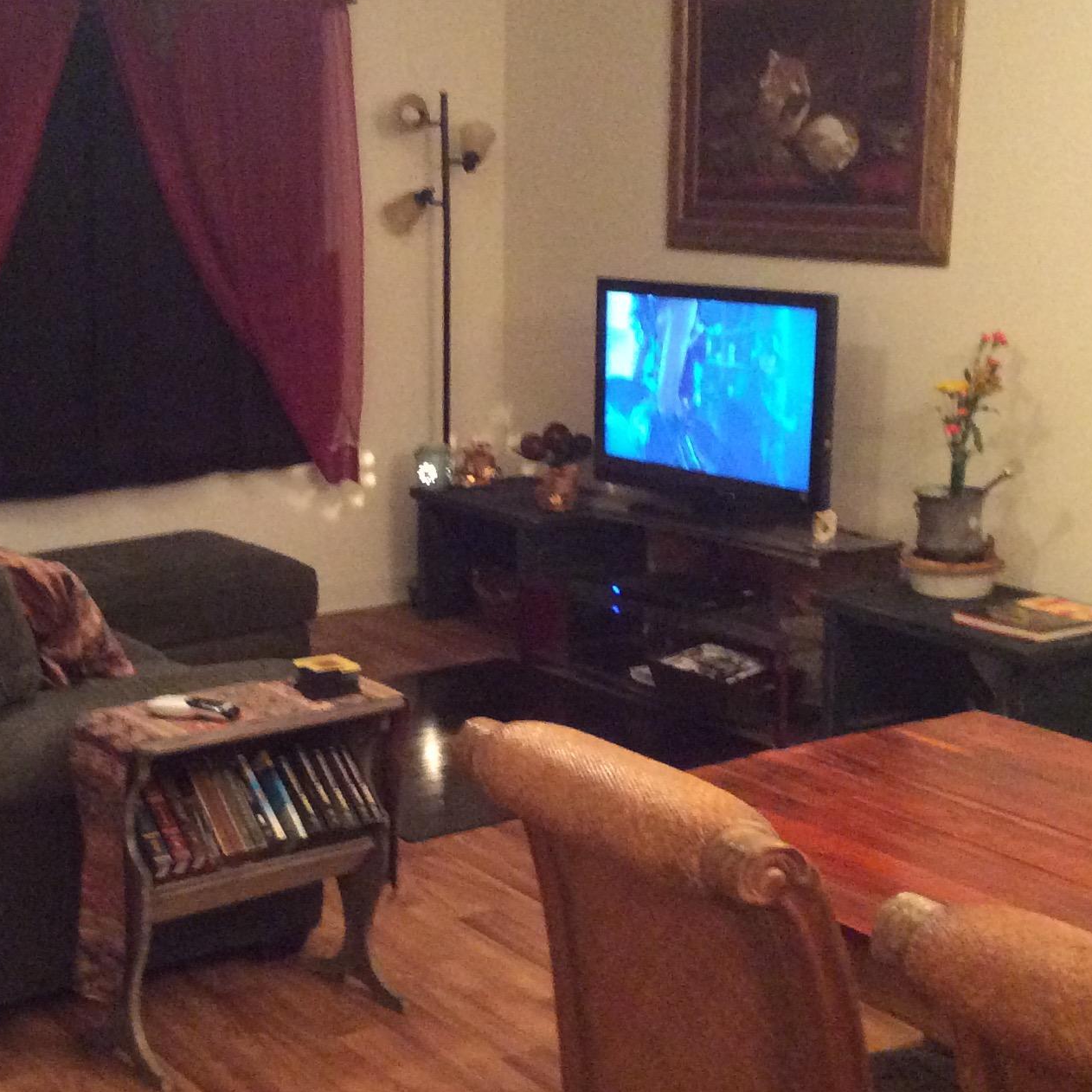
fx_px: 2070
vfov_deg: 29.5
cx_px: 439
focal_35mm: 58
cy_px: 575
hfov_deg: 29.5
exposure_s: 1/15
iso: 400
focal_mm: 3.3
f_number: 2.4
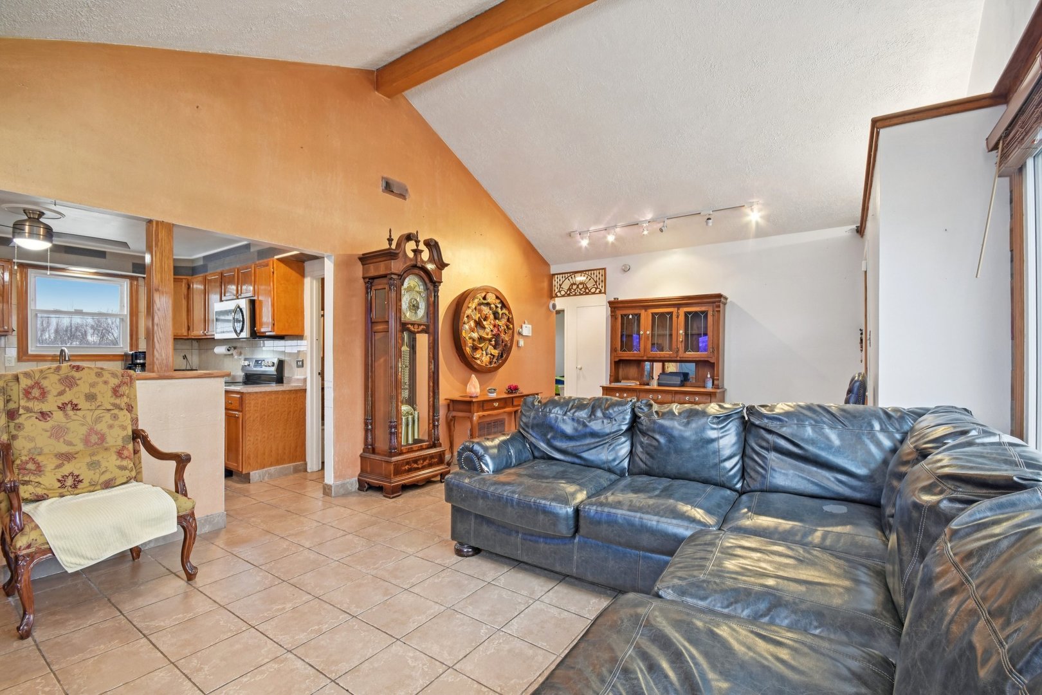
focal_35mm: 15
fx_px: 434
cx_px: 521
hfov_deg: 100.4
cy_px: 348
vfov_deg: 77.3
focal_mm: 10
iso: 400
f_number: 8
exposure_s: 1/5
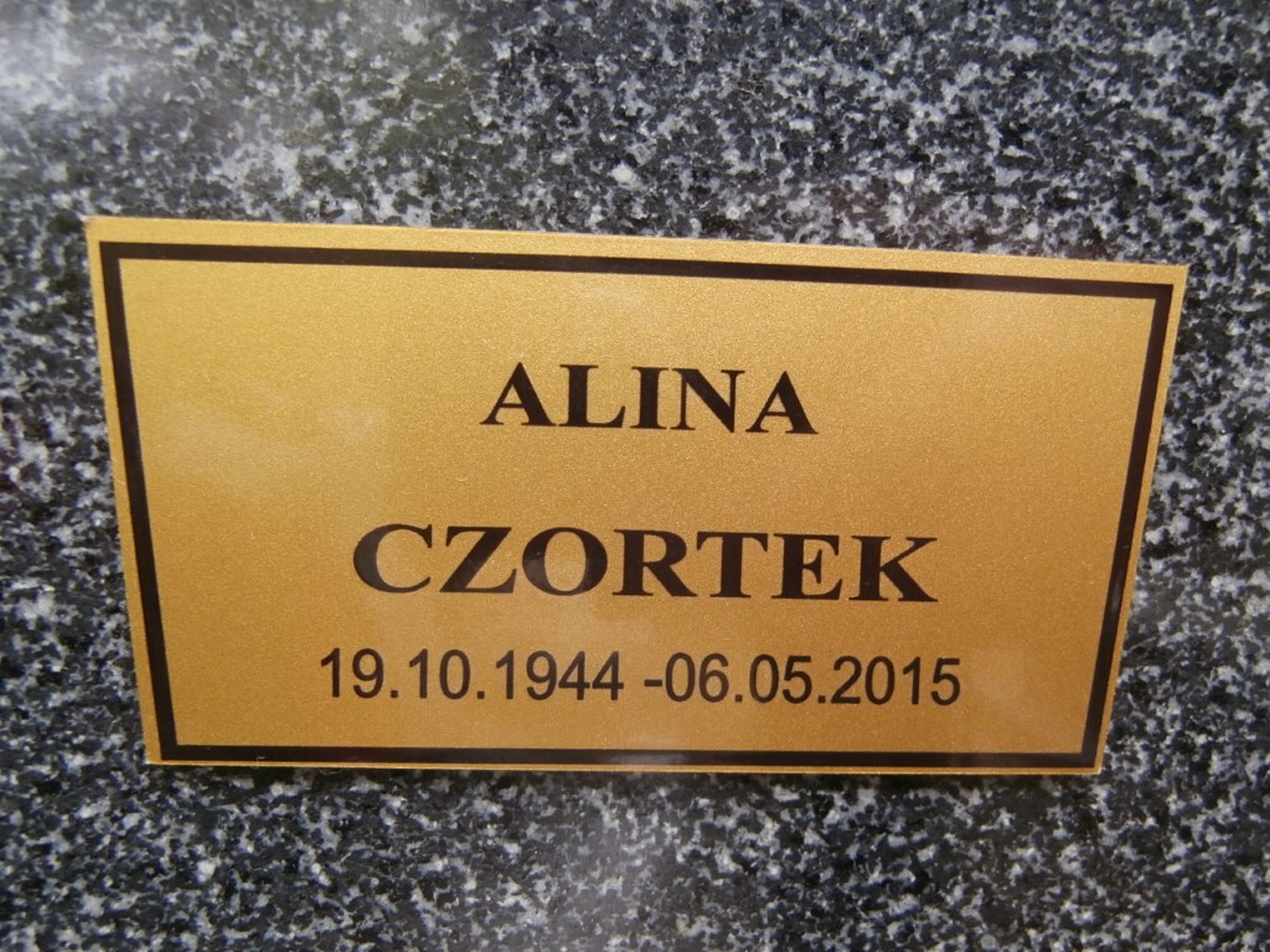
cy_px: 476
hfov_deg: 71.6
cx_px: 635
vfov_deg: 56.8
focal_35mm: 24
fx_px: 881
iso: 100
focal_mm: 4.2
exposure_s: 1/40
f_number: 3
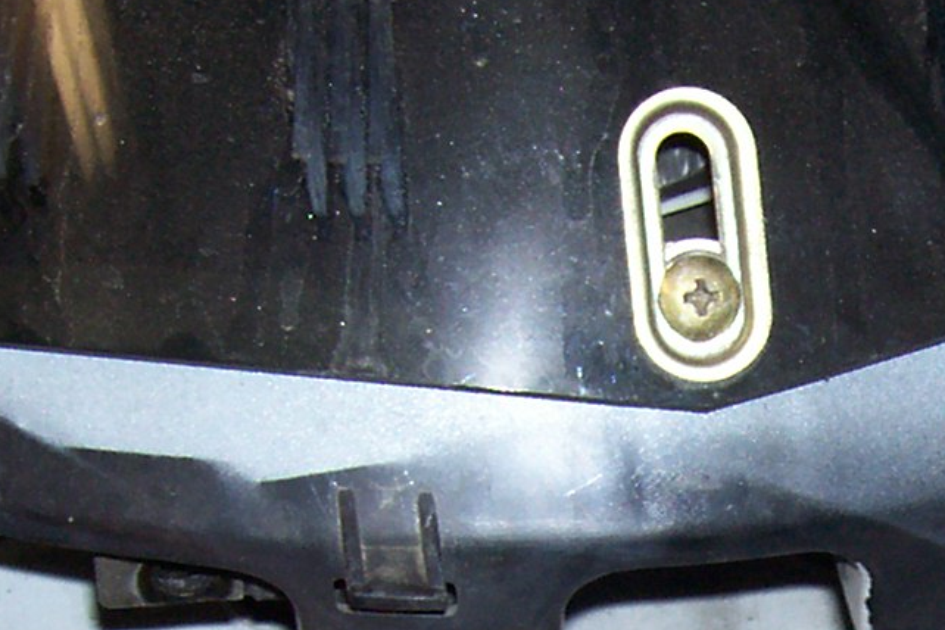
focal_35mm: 127
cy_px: 1020
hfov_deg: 15.8
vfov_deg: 10.3
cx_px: 983
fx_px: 3333
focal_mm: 5.6
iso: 80
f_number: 2.7
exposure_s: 1/64
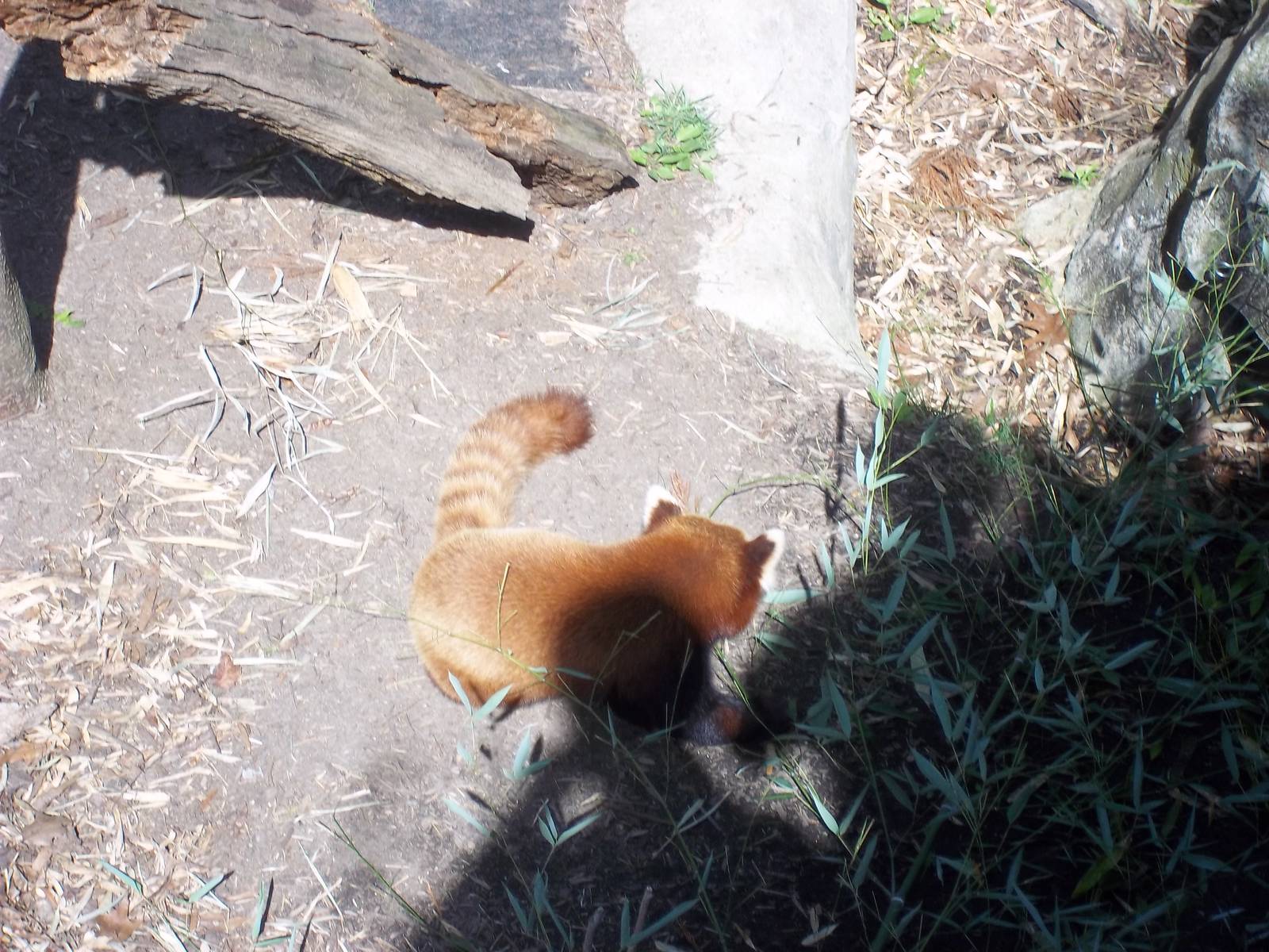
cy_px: 476
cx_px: 634
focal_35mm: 108
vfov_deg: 13.7
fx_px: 3959
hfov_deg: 18.2
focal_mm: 19.5
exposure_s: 1/160
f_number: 5.6
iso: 80
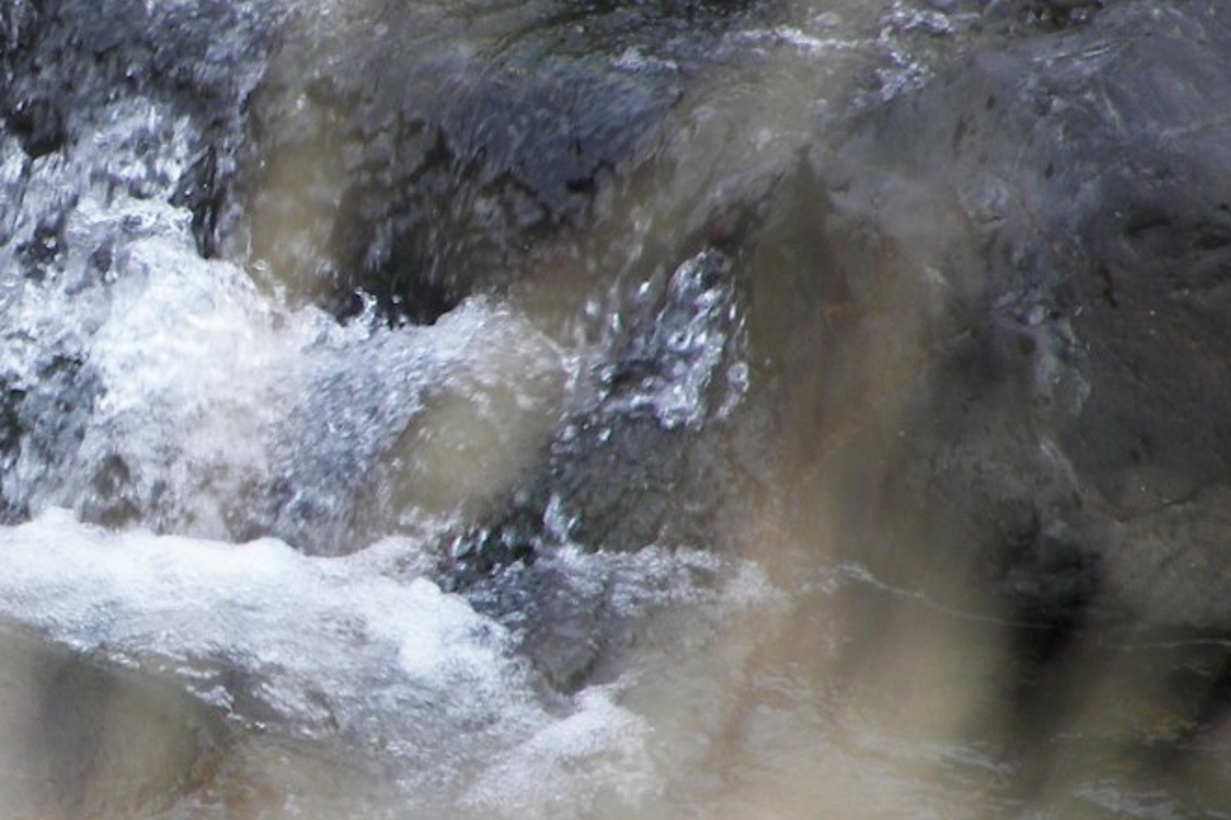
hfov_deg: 2.1
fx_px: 33398
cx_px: -58
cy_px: 368
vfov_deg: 1.4
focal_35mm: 977
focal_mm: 72
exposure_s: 1/250
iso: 64
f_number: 3.7
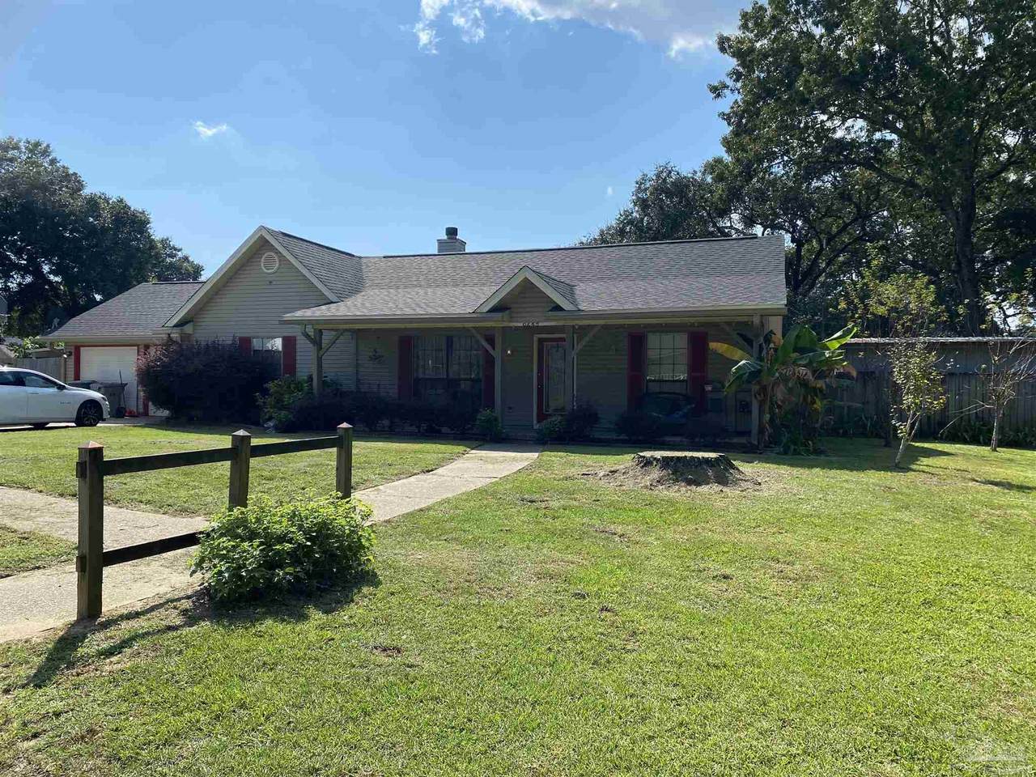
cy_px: 388
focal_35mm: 26
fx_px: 778
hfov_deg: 67.3
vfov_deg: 53.1
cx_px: 518
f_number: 1.8
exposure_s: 1/3610
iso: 32
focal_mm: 4.25
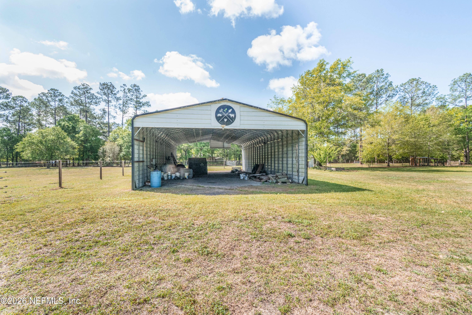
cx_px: 236
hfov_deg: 100.4
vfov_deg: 77.3
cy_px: 158
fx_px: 197
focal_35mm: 15
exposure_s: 1/160
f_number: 14
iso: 500
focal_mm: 10
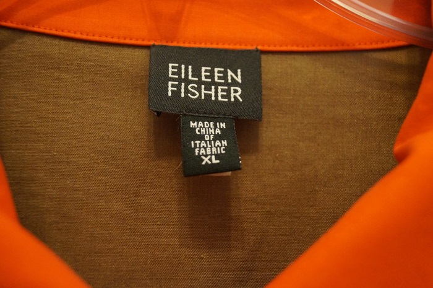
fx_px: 541
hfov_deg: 43.6
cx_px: 216
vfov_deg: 29.8
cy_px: 144
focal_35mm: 45
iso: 3200
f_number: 4.5
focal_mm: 30
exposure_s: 1/80
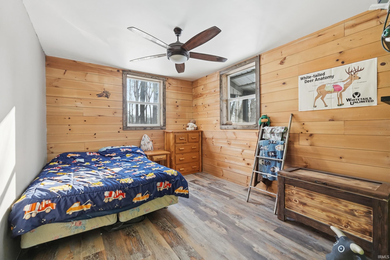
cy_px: 130
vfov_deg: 74.6
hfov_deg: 97.7
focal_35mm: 16
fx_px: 171
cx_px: 195
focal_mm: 10.5
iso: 800
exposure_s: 1/1600
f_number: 4
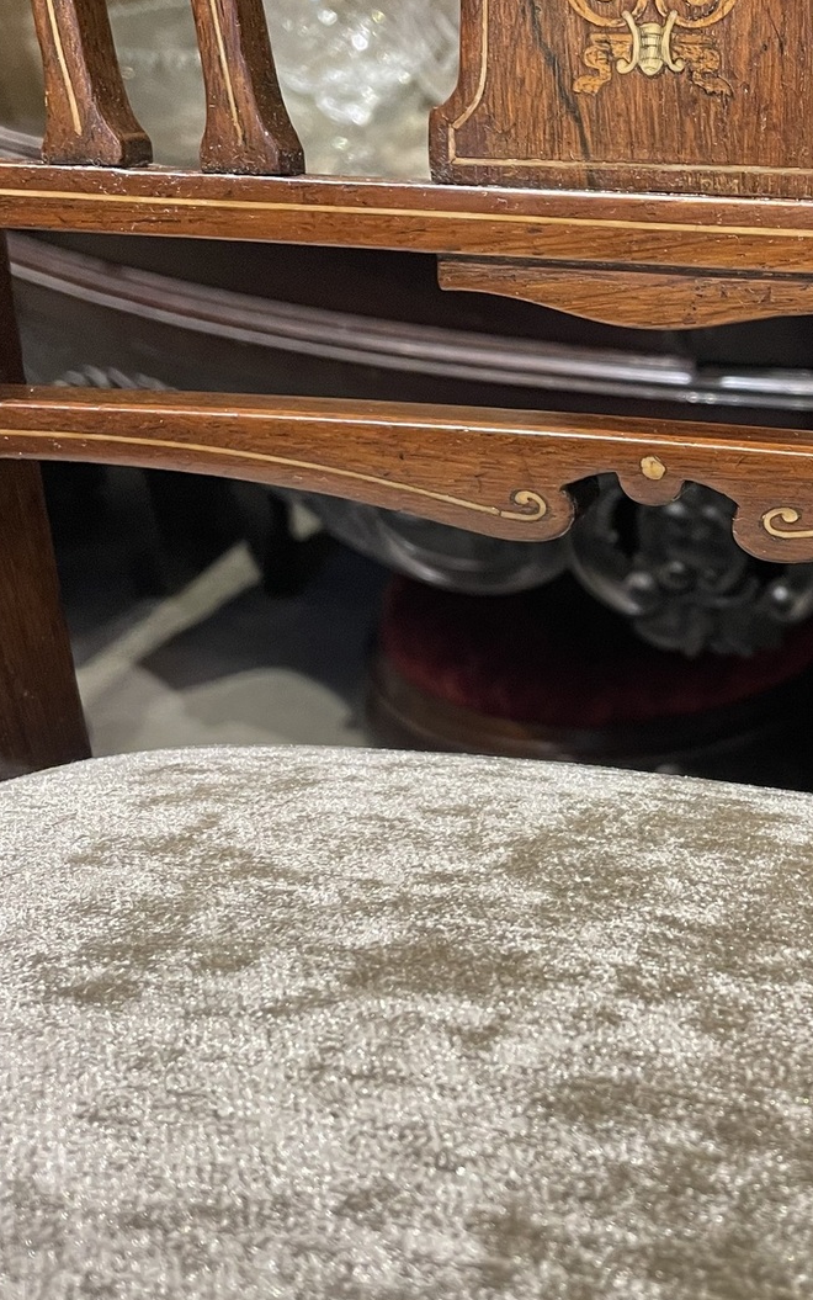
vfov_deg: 42.5
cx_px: 776
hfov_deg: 26.3
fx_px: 1665
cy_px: 543
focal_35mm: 47
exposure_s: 1/60
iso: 160
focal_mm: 4.2
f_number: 1.6
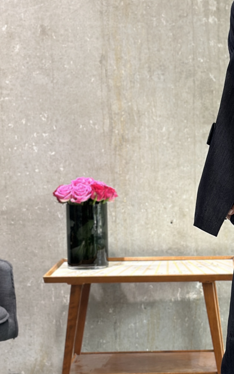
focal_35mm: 102
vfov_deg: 20.4
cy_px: 214
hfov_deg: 12.7
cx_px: 225
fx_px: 1041
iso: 125
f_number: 1.78
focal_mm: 6.86
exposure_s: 1/129
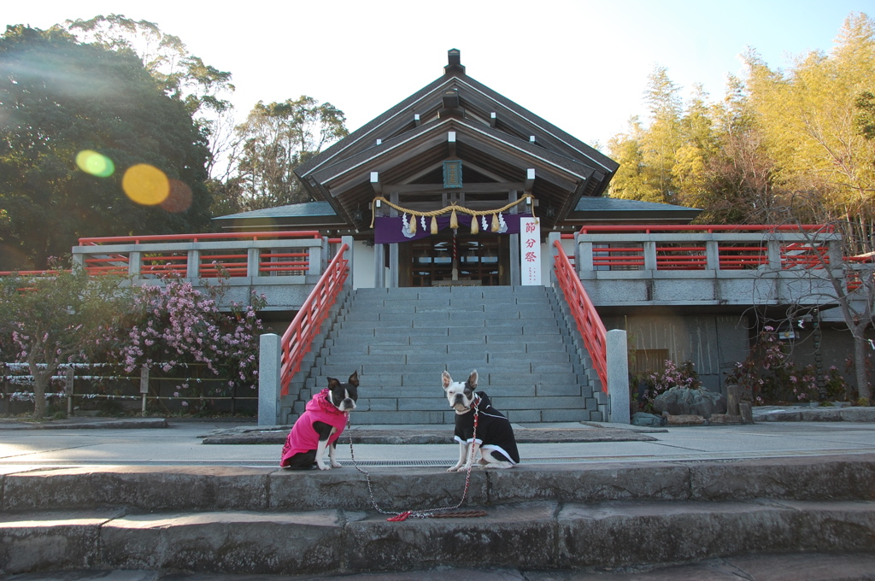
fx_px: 655
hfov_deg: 67.4
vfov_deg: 47.8
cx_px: 438
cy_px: 290
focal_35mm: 27
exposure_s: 1/125
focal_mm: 18
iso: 200
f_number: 5.6
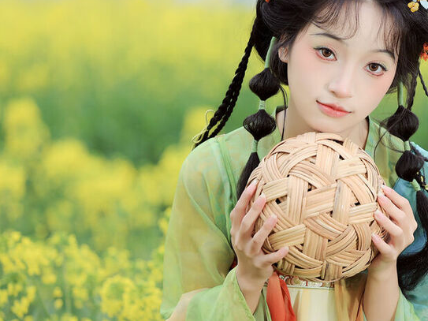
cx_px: 337
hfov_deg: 7.9
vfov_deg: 5.9
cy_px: 128
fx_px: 3103
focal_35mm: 251
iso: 400
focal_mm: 135
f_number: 2.8
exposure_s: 1/400
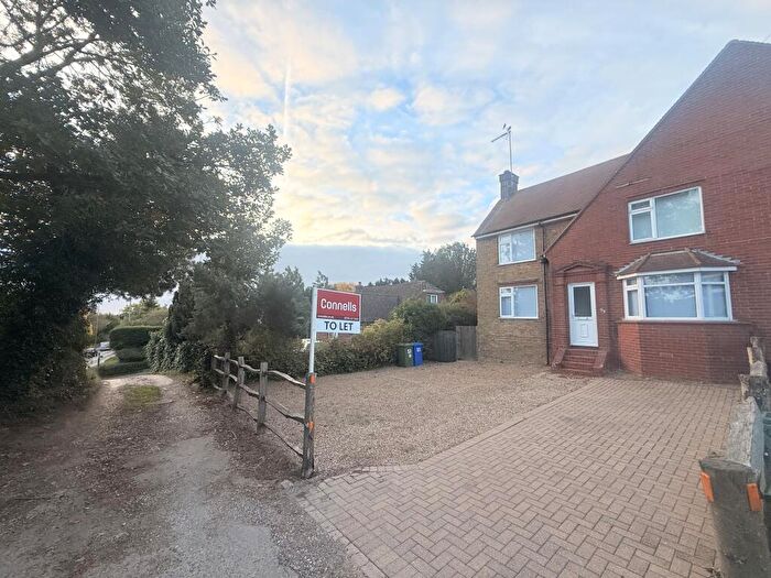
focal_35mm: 14
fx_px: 312
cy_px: 289
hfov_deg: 102.1
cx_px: 386
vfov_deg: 85.7
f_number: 2.2
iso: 50
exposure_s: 1/531
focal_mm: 2.22
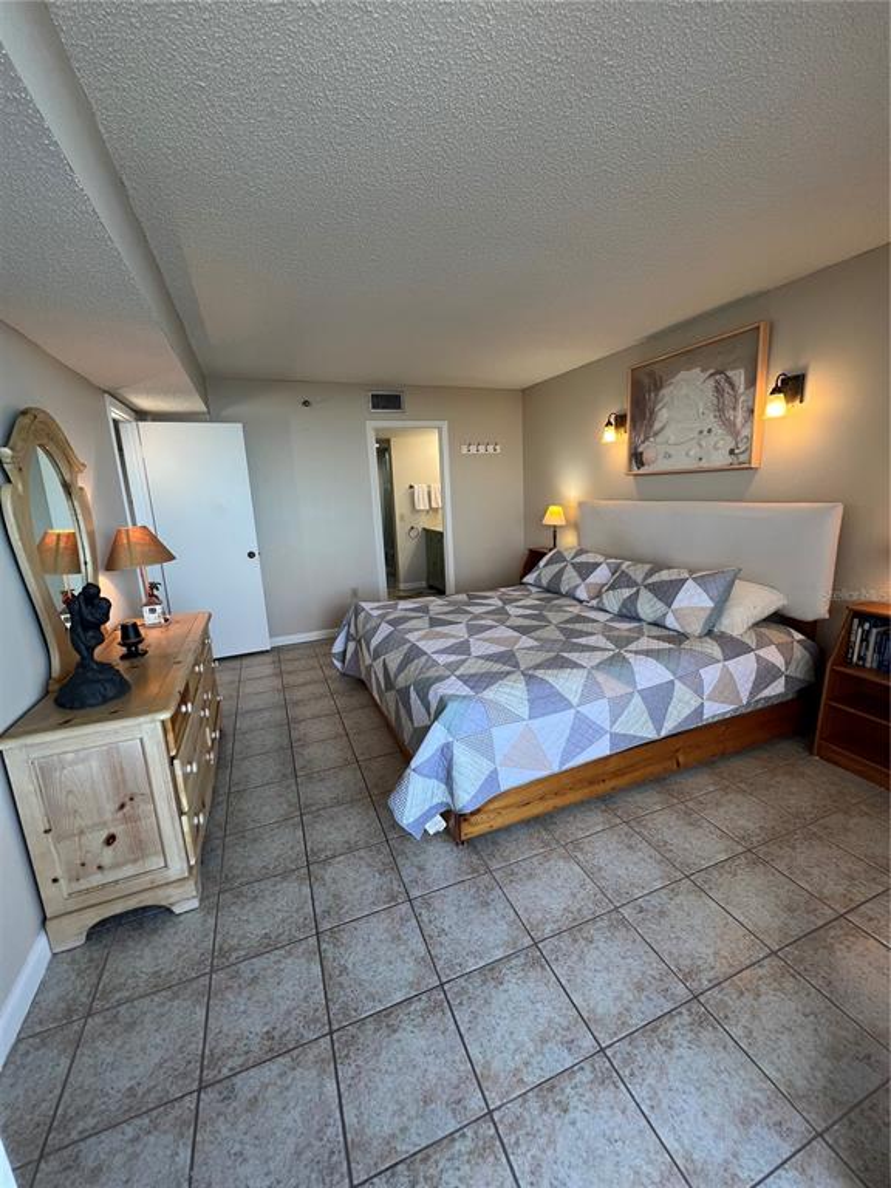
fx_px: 446
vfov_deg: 106.2
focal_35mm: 13
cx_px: 446
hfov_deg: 89.9
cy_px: 594
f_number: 1.8
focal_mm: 1.57
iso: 64
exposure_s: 1/120
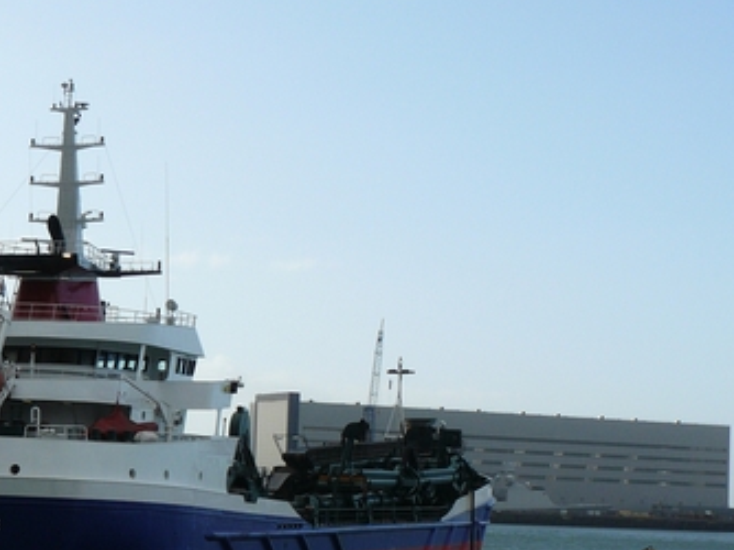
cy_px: 359
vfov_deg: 13.9
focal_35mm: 106
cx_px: 213
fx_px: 2246
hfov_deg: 18.5
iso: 100
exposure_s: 1/500
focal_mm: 9.9
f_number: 5.6
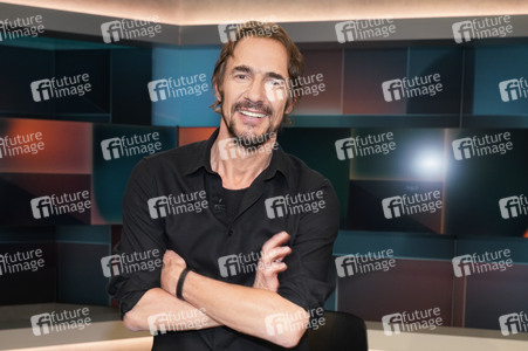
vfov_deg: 42.3
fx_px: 454
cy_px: 176
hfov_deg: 60.3
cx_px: 264
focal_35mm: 31
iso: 2000
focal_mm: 31
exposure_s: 1/125
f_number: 5.6
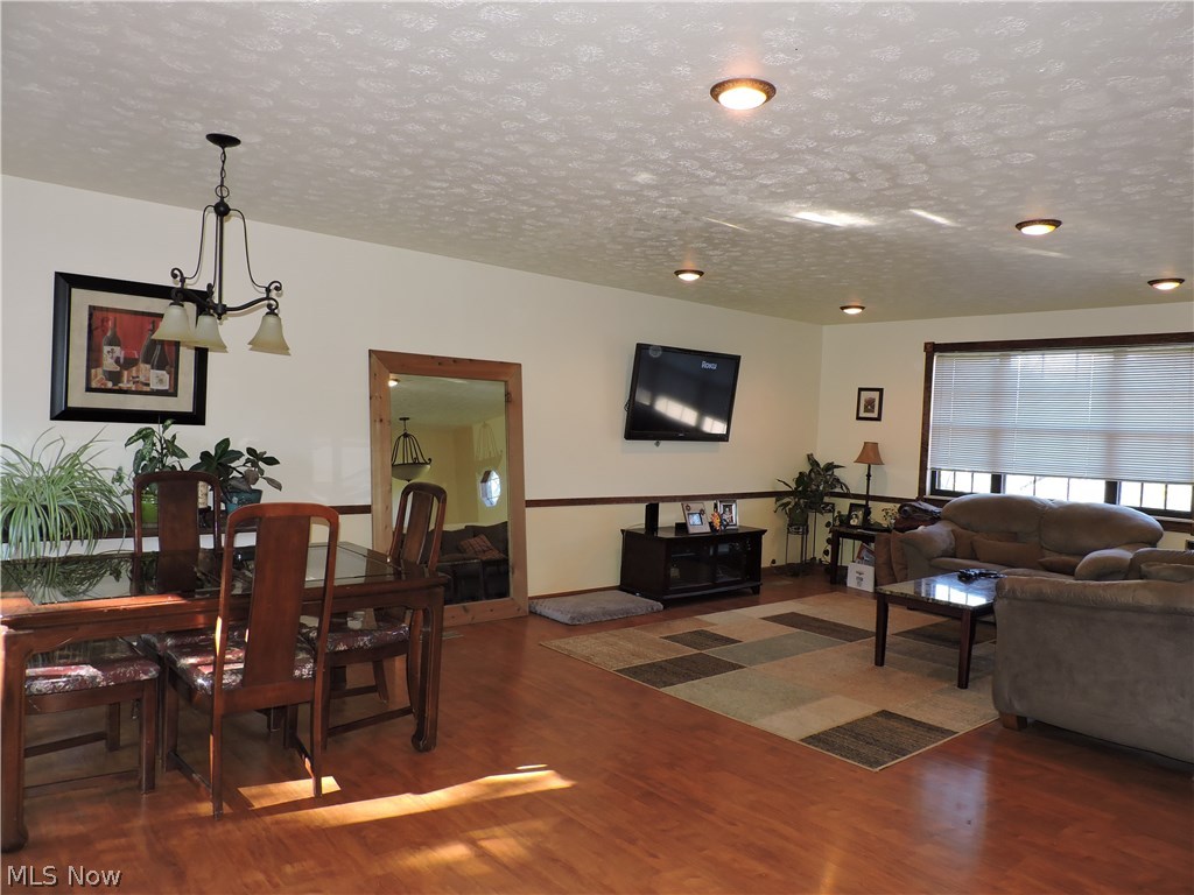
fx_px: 828
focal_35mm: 24
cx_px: 597
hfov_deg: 71.6
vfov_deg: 56.8
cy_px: 448
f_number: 3
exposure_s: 1/30
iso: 200
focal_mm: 4.3
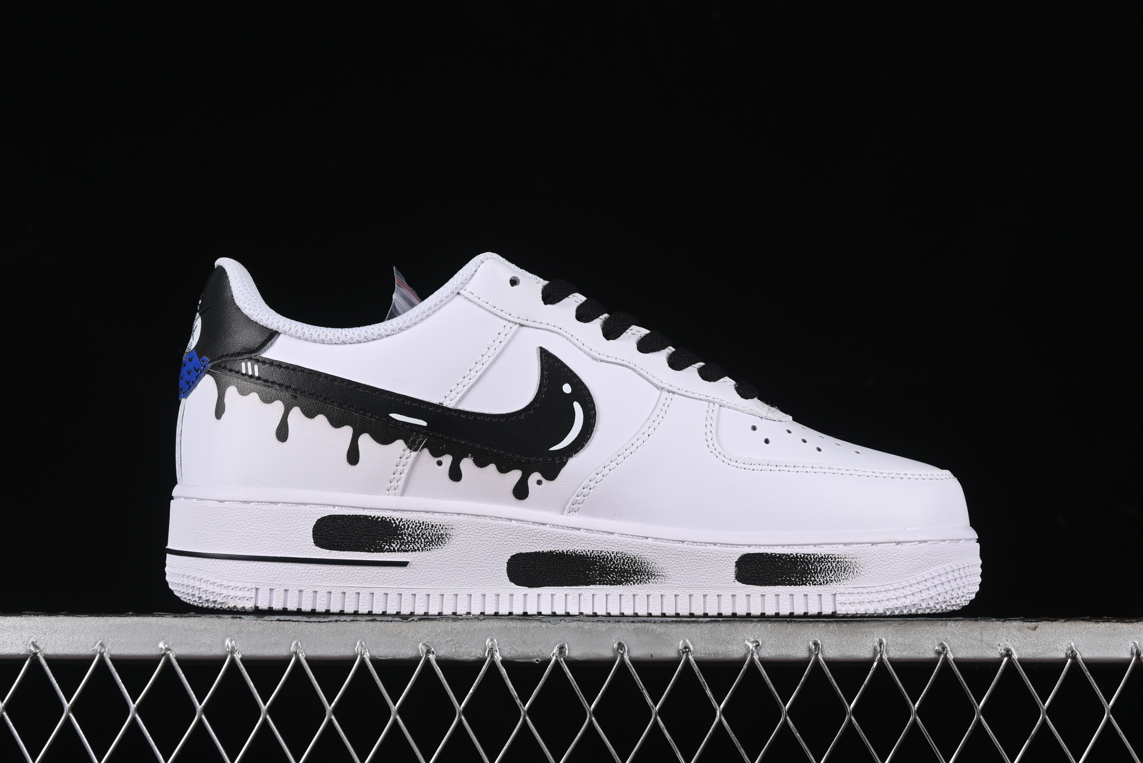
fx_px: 2413
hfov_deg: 26.6
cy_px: 379
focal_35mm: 76
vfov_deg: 18.0
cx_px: 574
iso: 160
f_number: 8
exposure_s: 1/100
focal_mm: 50
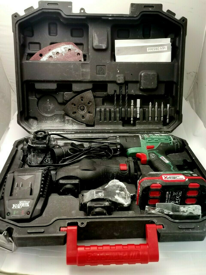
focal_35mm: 32
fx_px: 254
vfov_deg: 56.8
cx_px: 103
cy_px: 138
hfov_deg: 44.2
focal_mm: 4.75
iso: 320
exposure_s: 1/100
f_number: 1.8
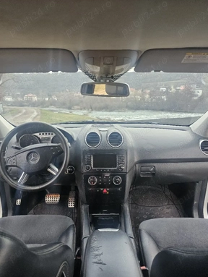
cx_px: 103
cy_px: 140
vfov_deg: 71.5
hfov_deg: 56.9
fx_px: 192
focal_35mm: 24
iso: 250
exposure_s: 1/101
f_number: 1.7
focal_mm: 6.3
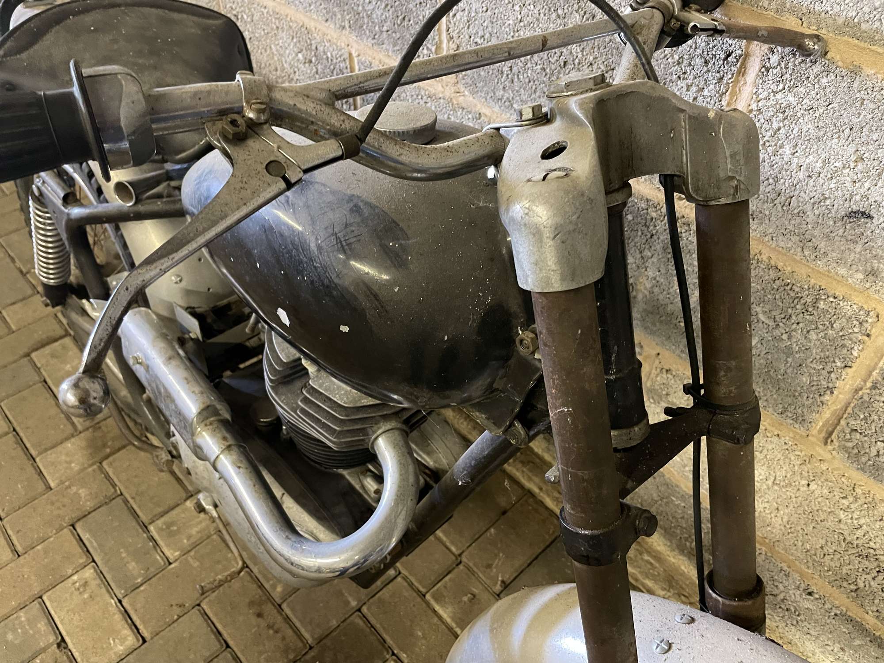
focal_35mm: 26
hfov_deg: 67.3
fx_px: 664
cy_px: 332
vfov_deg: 53.1
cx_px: 442
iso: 500
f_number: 1.6
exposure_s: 1/25
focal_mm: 4.2
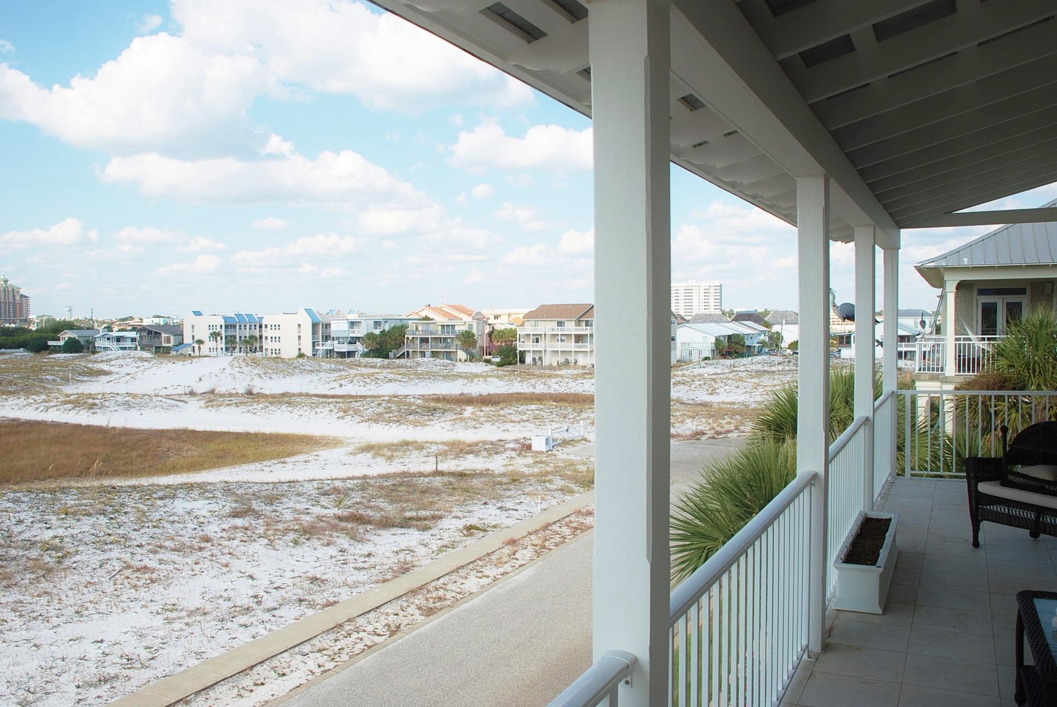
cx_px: 528
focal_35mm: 30
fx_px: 882
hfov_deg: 61.9
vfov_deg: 43.7
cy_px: 354
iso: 100
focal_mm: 20
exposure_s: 1/250
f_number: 8
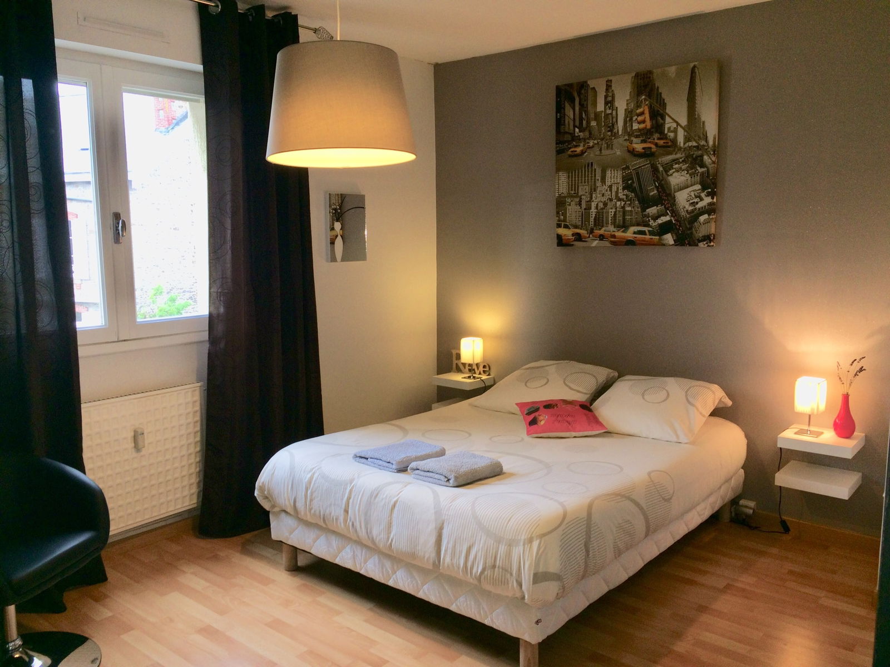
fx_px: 746
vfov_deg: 48.2
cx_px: 445
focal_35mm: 29
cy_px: 334
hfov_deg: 61.7
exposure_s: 1/33
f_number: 2.2
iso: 40
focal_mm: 4.15
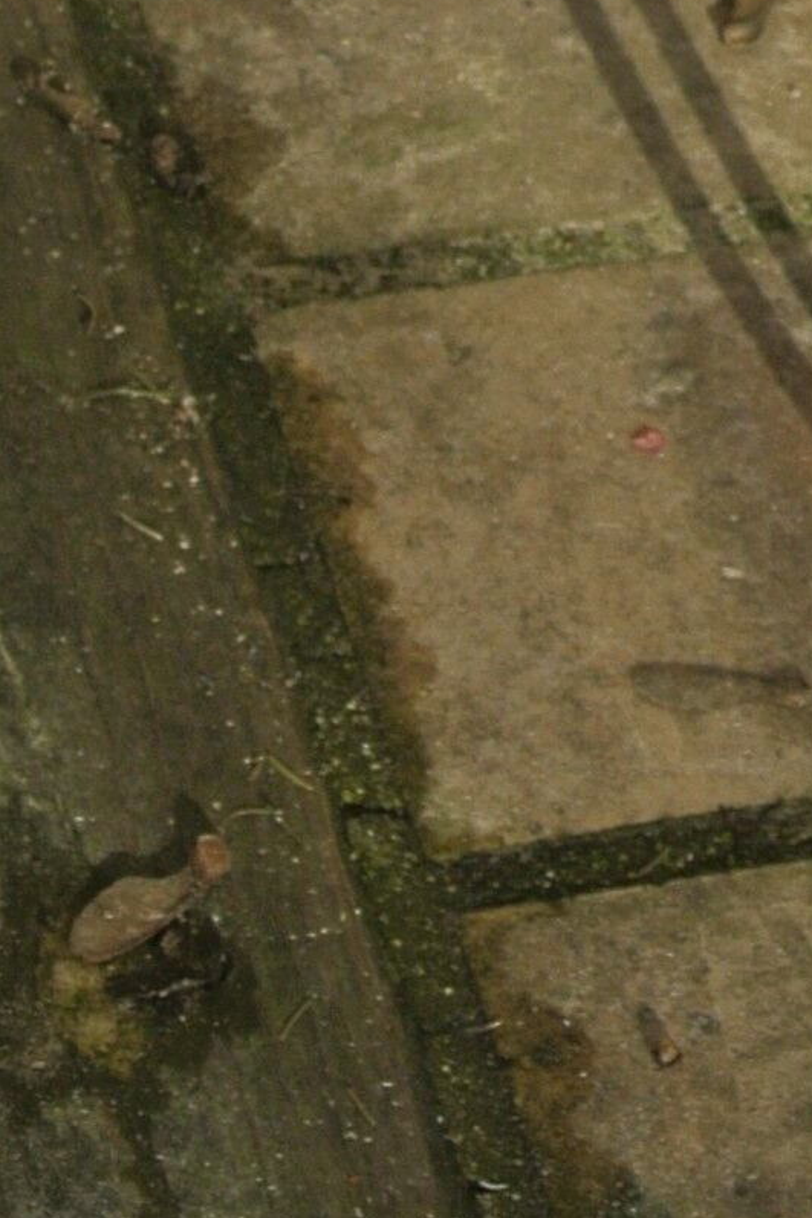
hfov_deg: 6.3
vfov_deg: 8.8
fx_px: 7412
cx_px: 292
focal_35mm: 219
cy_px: -1319
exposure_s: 1/400
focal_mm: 16.9
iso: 100
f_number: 5
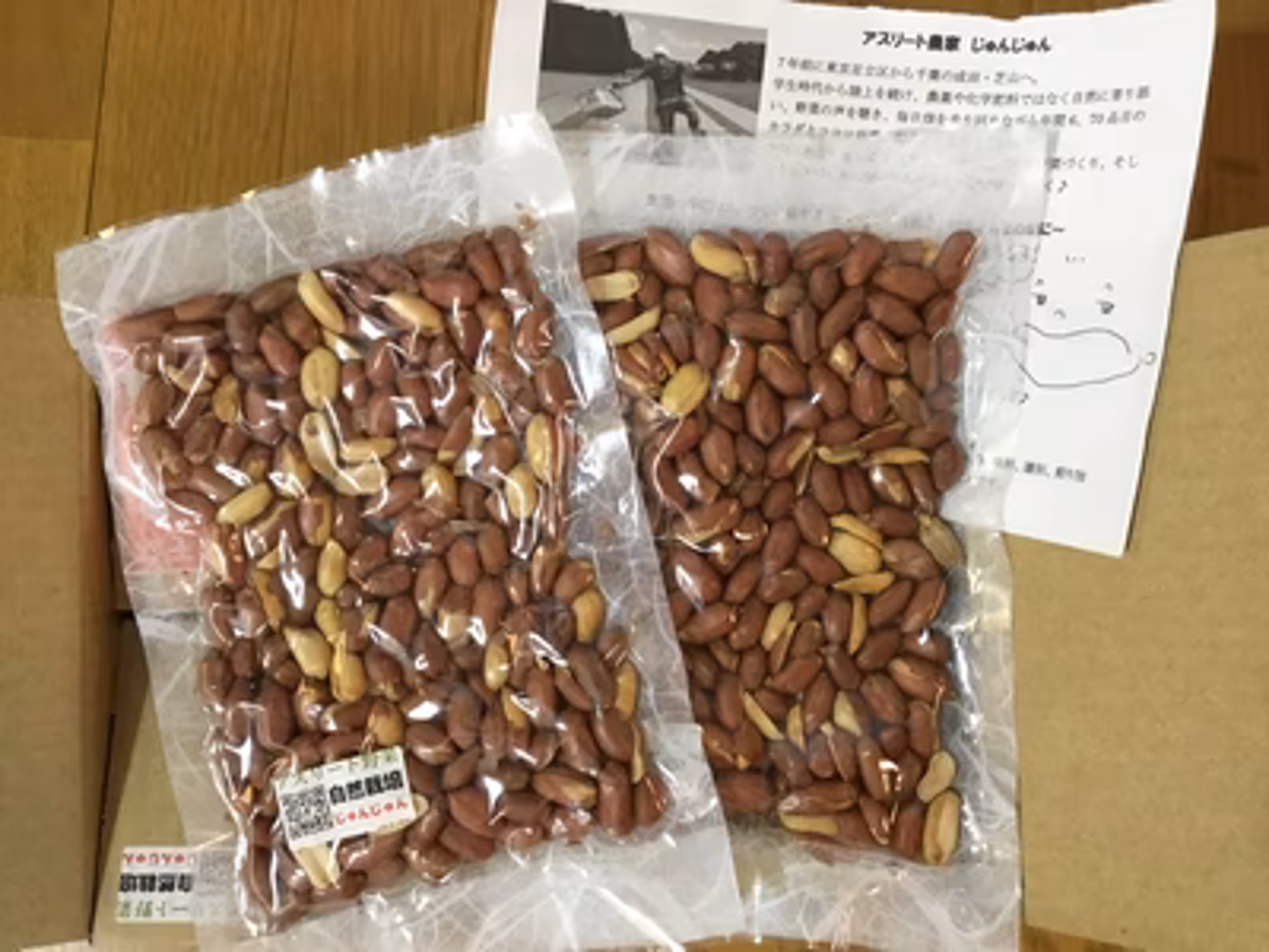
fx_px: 1136
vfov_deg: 45.4
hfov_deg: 58.4
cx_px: 634
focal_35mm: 31
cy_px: 476
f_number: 2.4
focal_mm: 3.3
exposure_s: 1/17
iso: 200
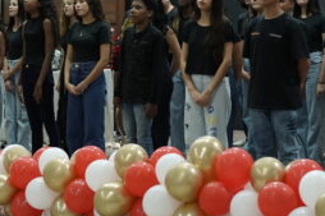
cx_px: 122
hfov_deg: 16.9
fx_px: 1092
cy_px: 43
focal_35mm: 121
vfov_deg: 11.3
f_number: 2.8
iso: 2000
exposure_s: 1/80
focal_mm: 40
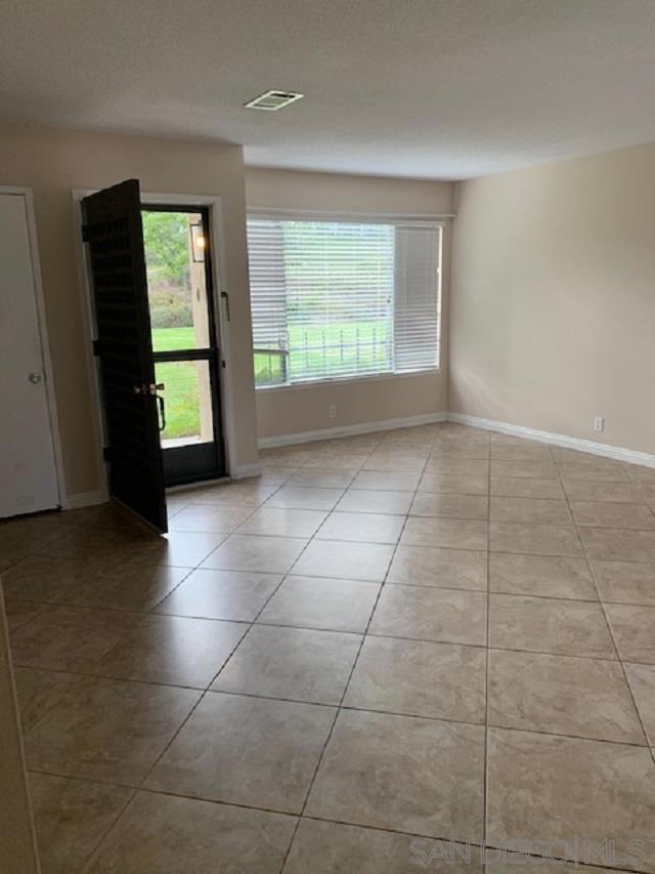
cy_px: 437
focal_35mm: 26
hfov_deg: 53.1
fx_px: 656
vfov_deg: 67.3
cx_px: 328
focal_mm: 4.25
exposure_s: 1/116
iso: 100
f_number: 1.8
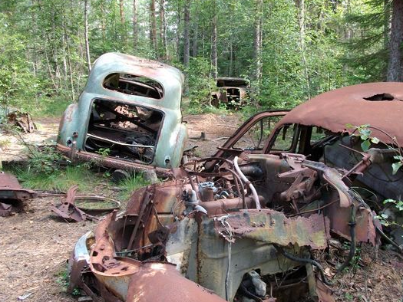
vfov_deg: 36.8
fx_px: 454
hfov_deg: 47.8
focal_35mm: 39
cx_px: 226
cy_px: 172
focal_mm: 5.7
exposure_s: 1/67.3
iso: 80
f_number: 2.9
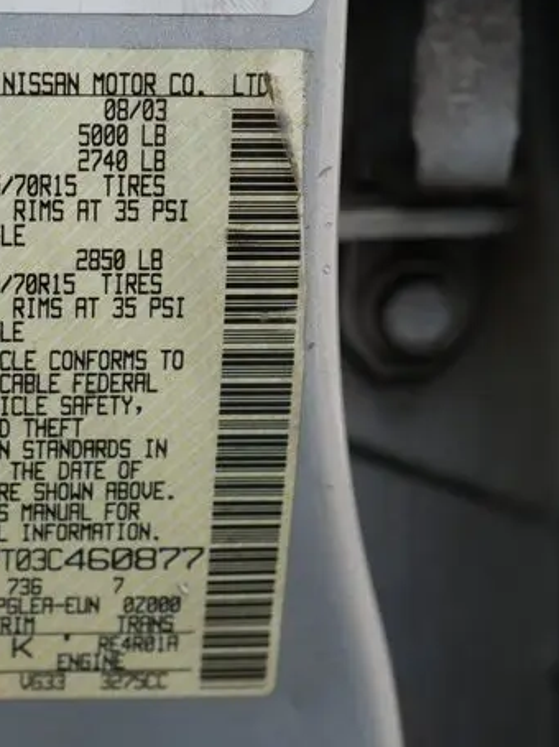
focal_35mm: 96
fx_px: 2069
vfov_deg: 20.5
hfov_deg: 15.2
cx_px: 71
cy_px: 383
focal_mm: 34
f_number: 5.4
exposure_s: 1/80
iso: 200
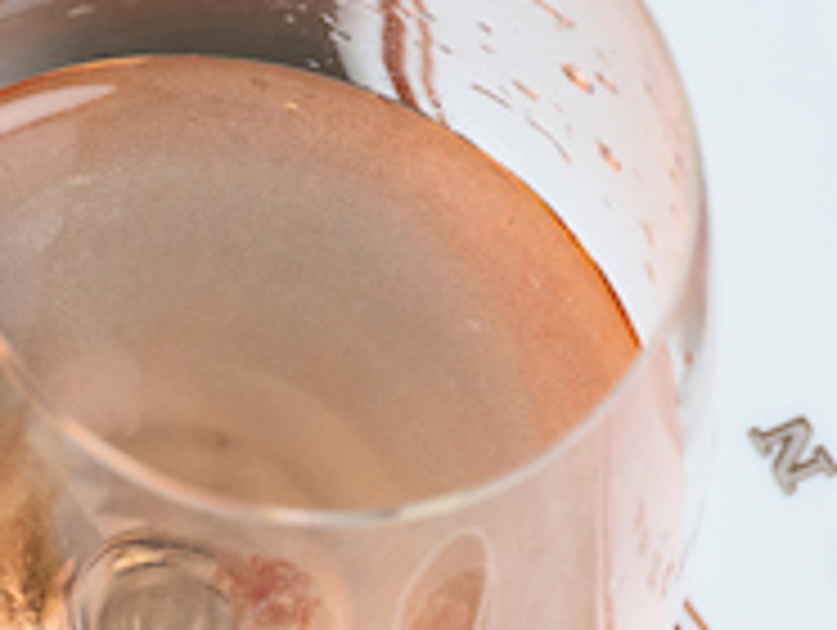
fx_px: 14817
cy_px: 1310
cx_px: -1454
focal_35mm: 612
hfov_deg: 3.2
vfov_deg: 2.4
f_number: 10
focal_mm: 120
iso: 400
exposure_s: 1/125
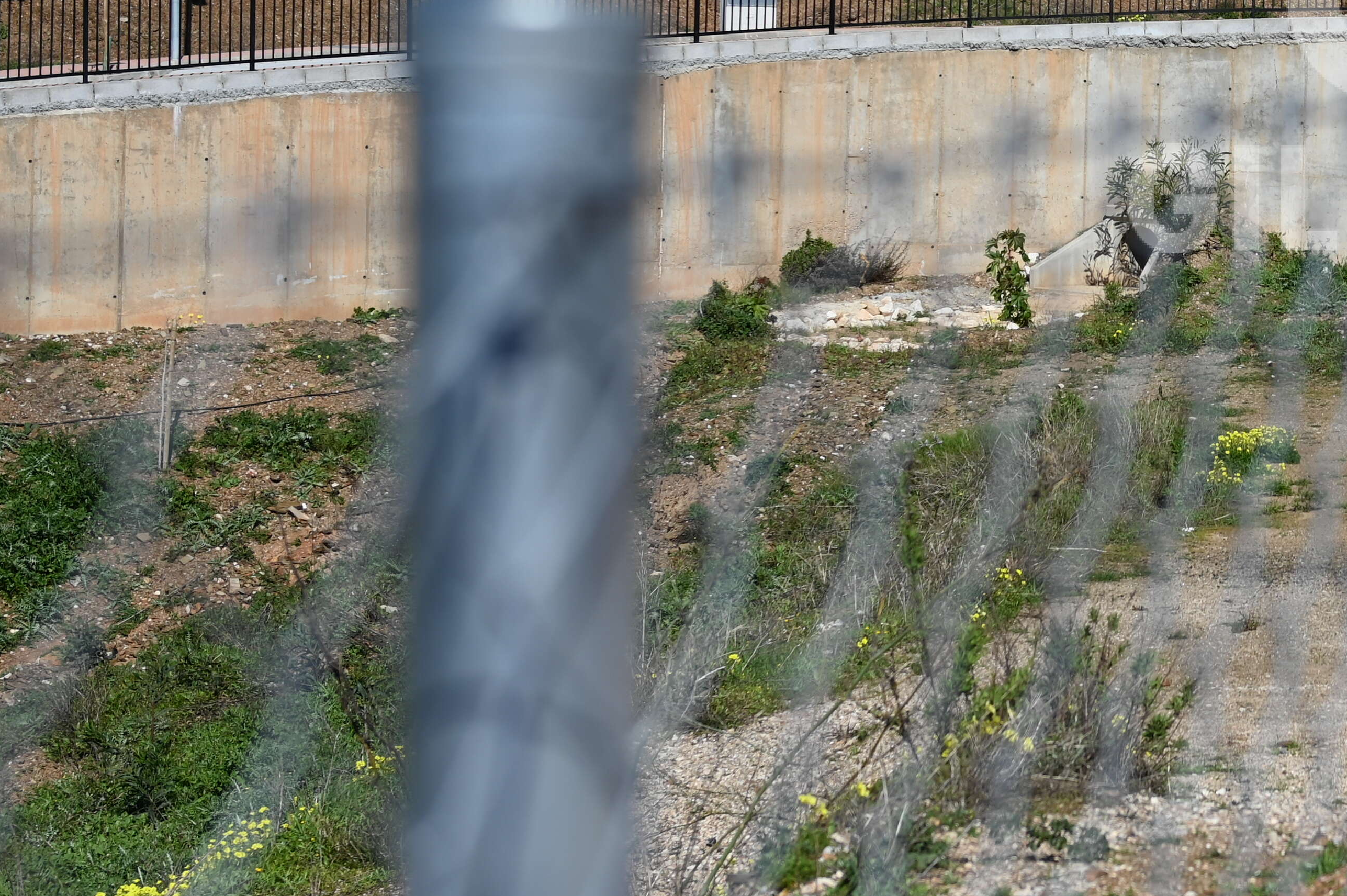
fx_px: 3514
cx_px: 1397
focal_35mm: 94
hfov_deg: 20.9
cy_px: 72
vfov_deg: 14.4
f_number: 4
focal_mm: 40
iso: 100
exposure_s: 1/2500
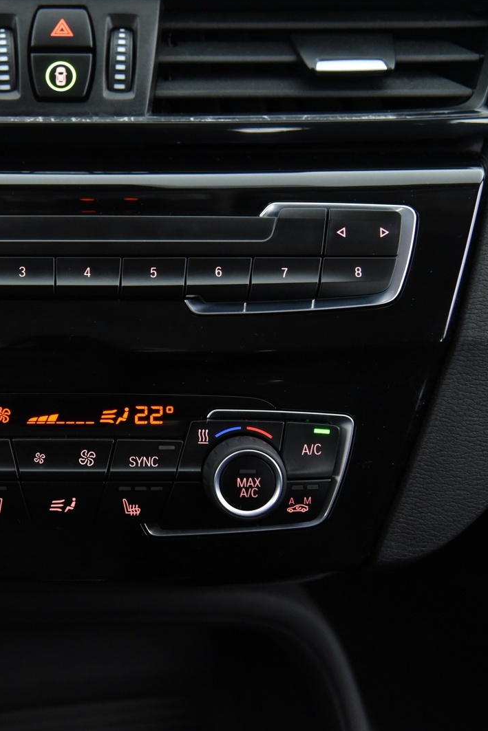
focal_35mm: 67
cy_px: 362
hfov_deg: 20.0
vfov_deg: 30.1
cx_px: 59
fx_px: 1362
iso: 4000
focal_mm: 44
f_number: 4
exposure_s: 1/20
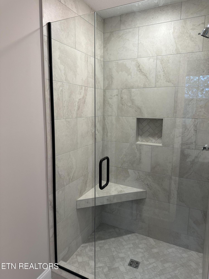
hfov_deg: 56.8
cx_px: 104
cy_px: 140
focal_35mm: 24
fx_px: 193
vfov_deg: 71.6
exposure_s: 1/60
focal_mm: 6.86
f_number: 1.78
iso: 125
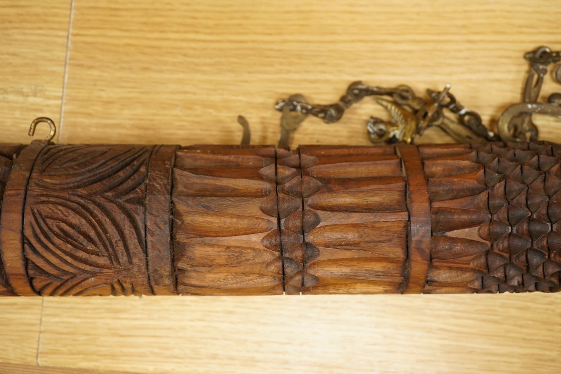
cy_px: 187
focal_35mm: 45
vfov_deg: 29.9
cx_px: 280
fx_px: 701
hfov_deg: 43.6
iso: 2000
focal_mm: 30
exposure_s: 1/125
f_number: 7.1
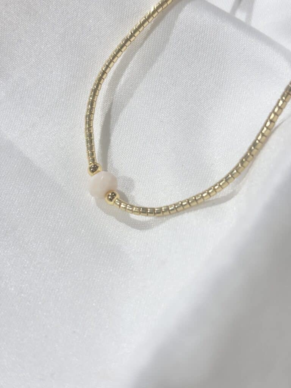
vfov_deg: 36.8
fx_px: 583
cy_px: 194
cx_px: 146
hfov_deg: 28.0
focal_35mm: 52
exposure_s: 1/294
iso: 32
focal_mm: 5.96
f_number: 1.6
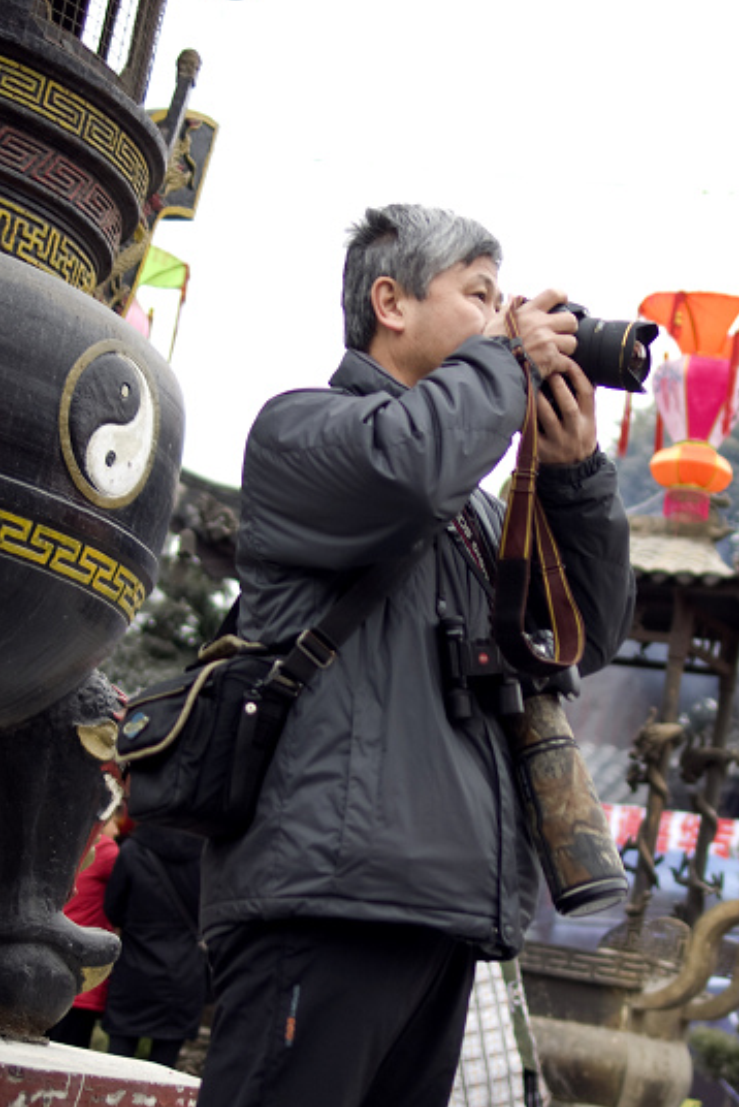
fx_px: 2083
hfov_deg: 20.1
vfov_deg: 29.7
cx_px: 456
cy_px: 675
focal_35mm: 68
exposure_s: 1/400
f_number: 2.2
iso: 100
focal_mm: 31
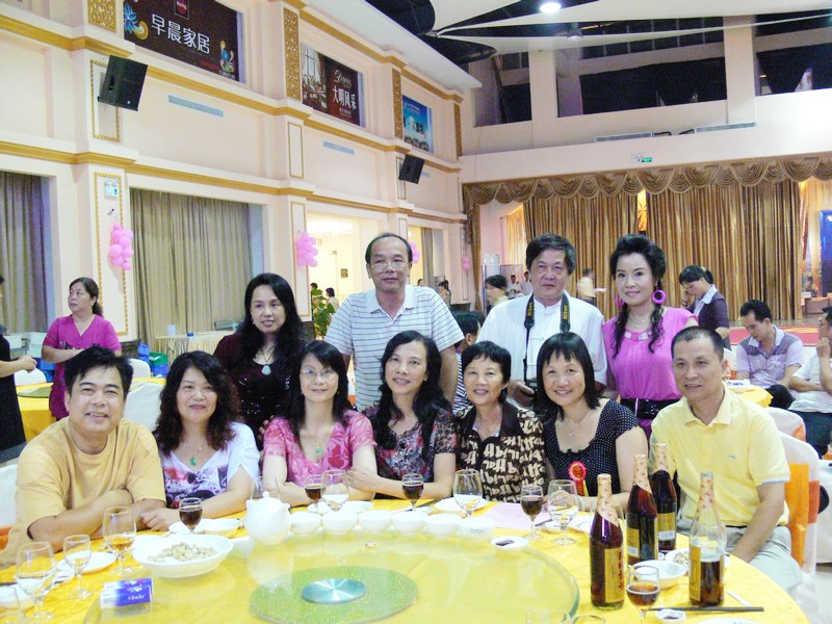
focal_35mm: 35
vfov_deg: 40.7
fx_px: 841
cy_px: 312
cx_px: 416
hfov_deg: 52.6
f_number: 2.8
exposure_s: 1/20
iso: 400
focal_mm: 7.4
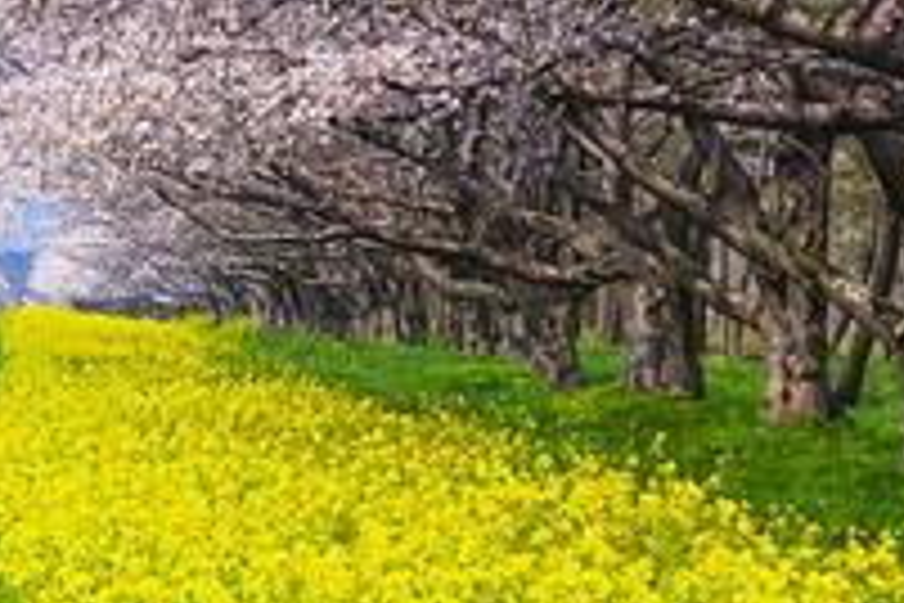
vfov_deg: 6.6
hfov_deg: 9.7
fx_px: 5248
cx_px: -207
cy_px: 32
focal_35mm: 209
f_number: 8
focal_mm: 70
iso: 200
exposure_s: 1/200
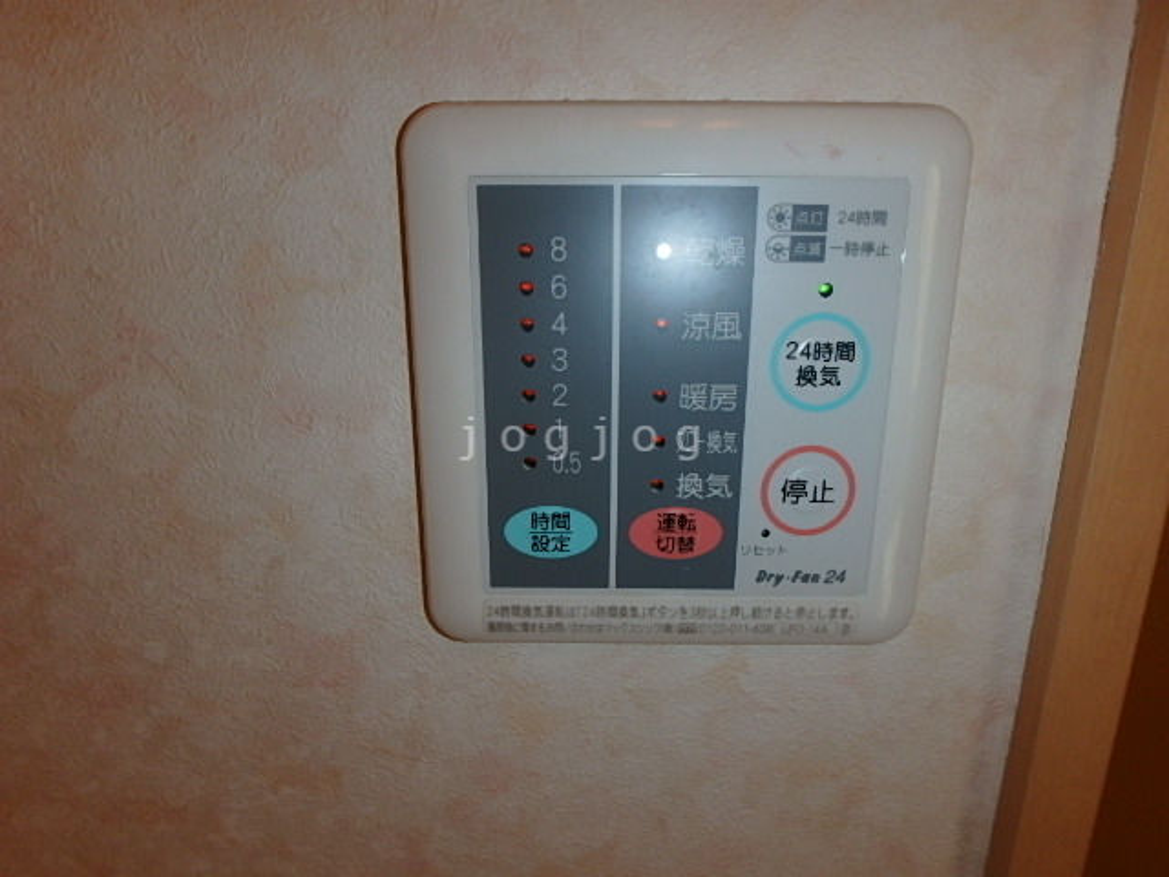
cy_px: 438
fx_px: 709
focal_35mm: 21
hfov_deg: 79.0
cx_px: 584
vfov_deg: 63.4
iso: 160
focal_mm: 3.7
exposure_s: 1/30
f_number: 6
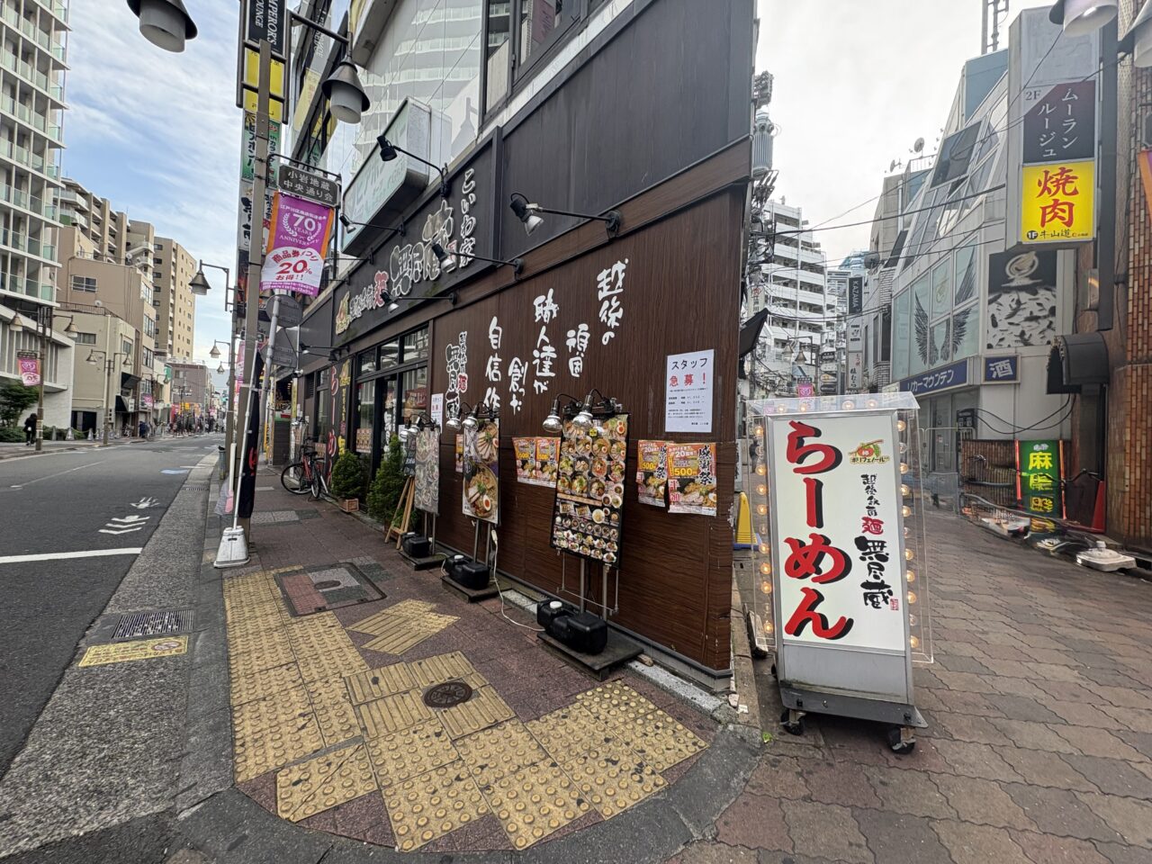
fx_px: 466
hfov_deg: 102.1
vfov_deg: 85.7
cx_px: 576
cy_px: 432
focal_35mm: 14
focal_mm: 2.22
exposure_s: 1/100
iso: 50
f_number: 2.2
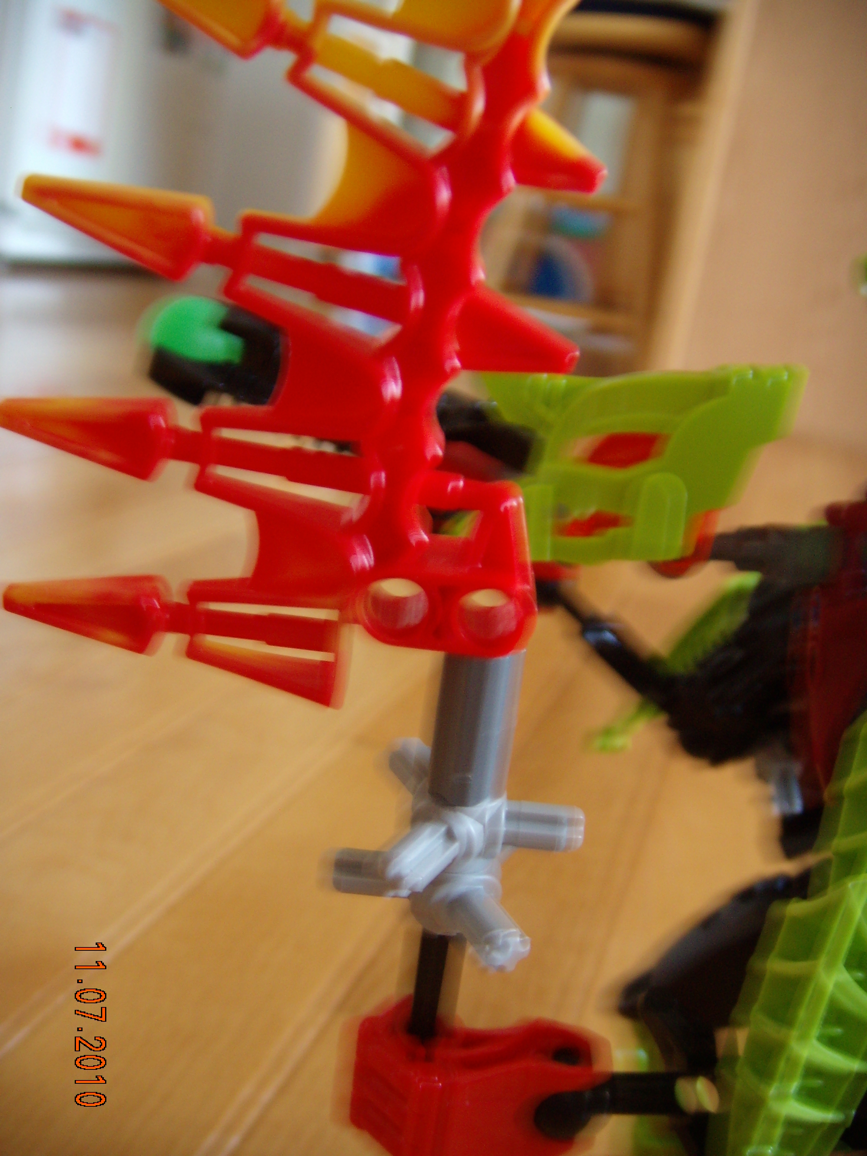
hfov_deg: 37.7
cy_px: 578
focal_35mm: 38
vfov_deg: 49.0
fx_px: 1269
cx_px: 434
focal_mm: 6.4
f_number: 3.5
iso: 100
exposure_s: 1/4.52
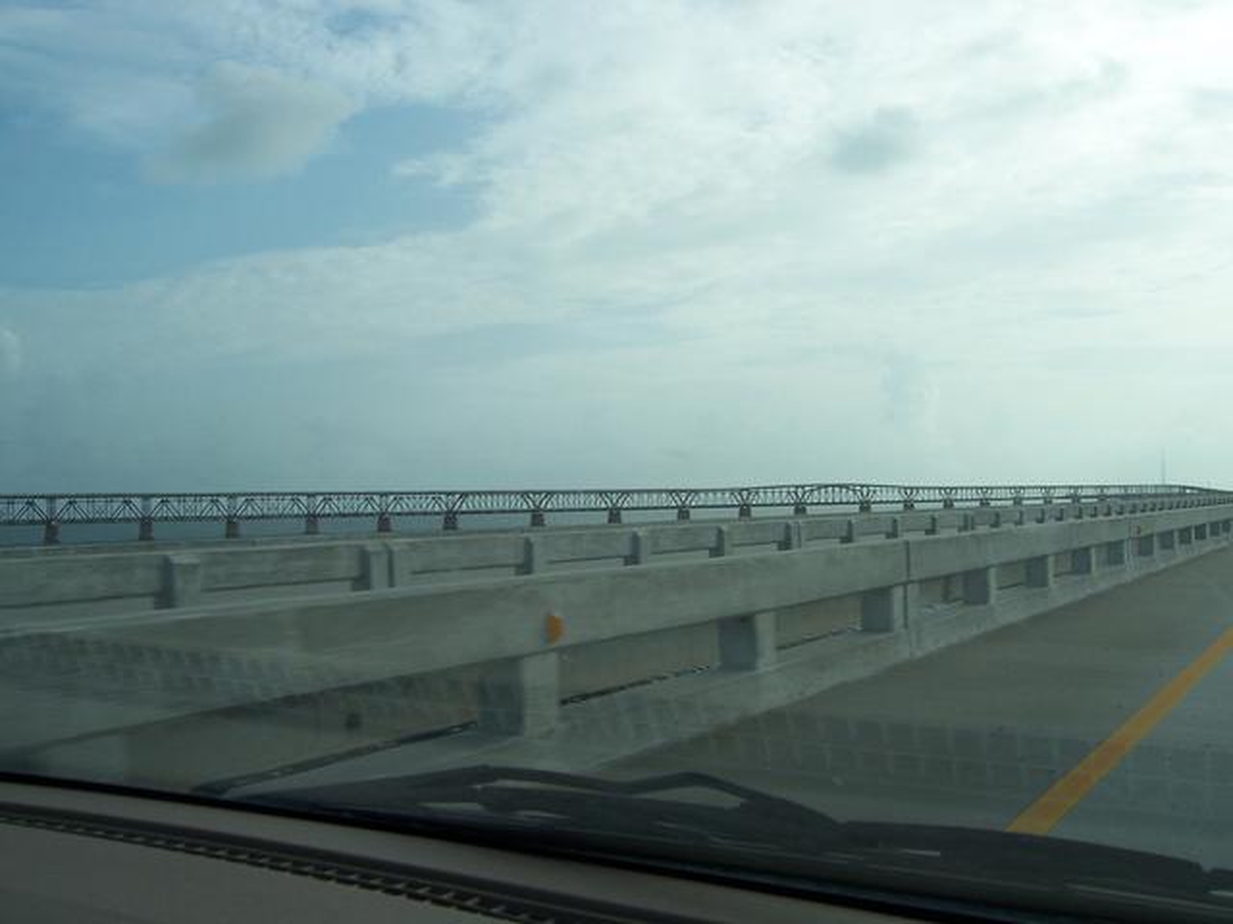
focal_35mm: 36
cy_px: 462
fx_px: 1282
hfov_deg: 51.4
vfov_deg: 39.7
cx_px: 616
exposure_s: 1/500
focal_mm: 6
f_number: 4.8
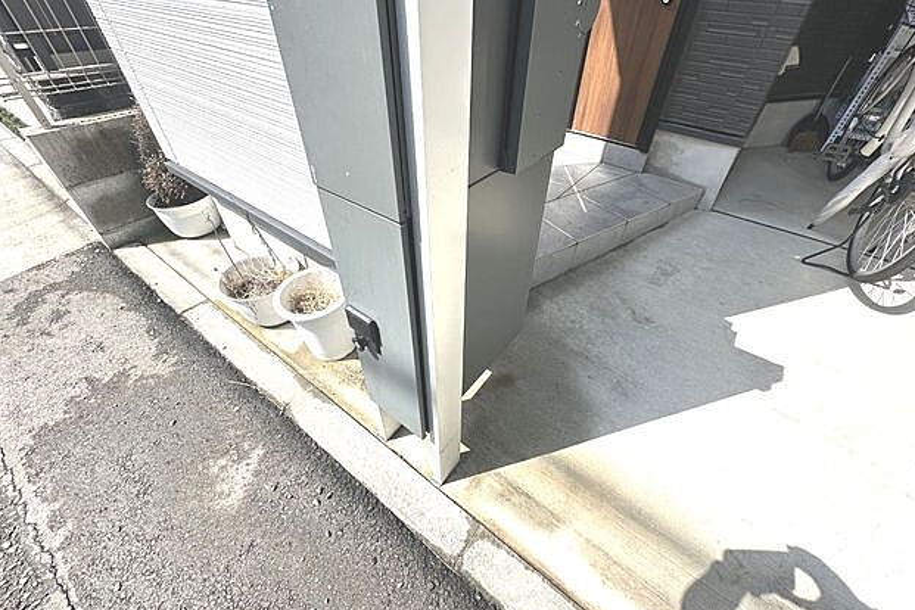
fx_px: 381
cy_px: 295
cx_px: 470
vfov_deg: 77.3
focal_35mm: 15
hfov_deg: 100.4
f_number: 2.2
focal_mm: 2.22
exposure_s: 1/1208
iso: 50
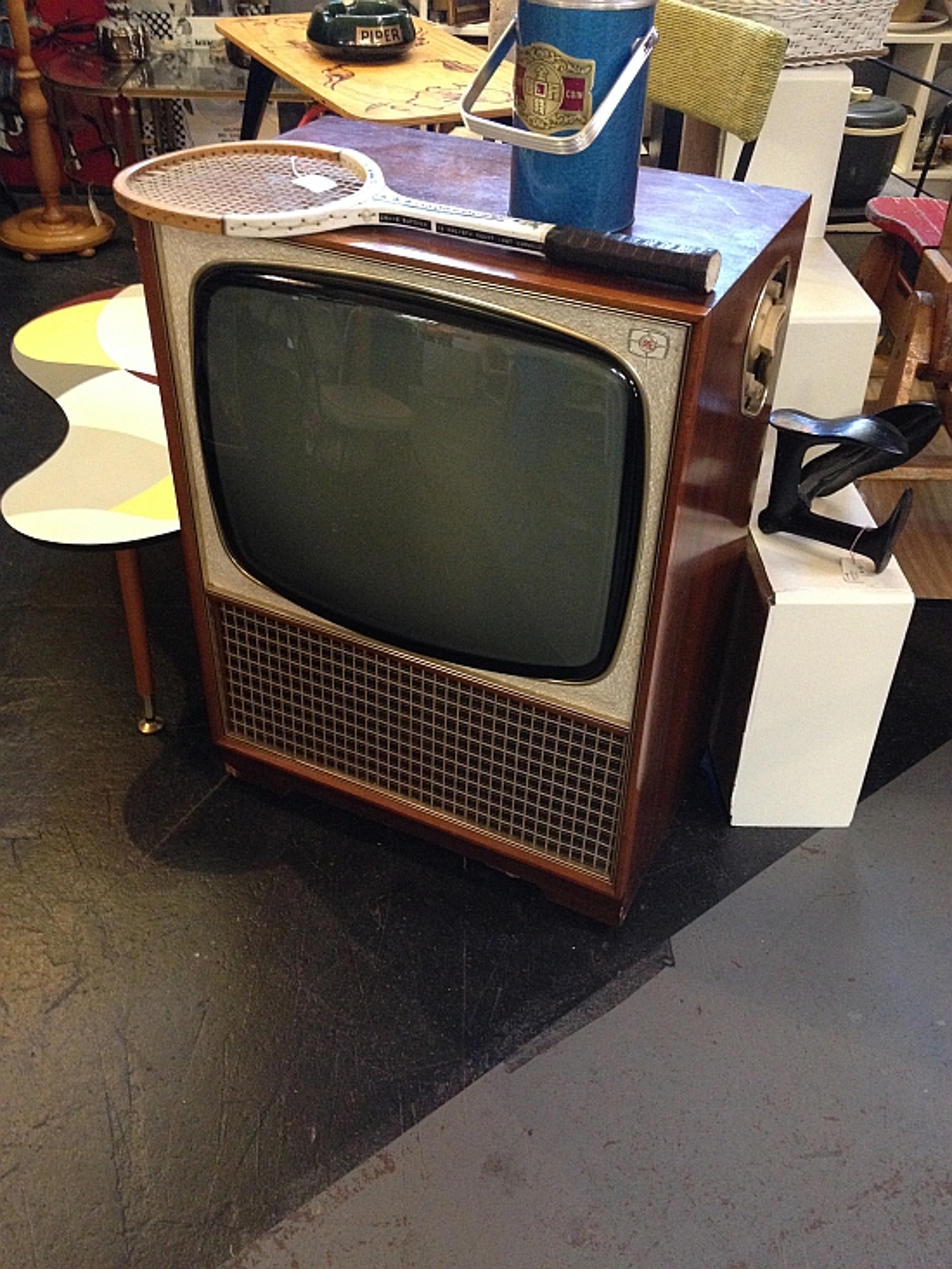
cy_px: 634
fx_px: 1283
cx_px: 476
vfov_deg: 52.6
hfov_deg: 40.7
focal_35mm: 35
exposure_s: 1/17
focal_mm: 4.28
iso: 400
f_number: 2.4
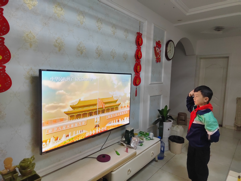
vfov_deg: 58.9
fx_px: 160
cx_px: 120
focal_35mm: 23
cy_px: 90
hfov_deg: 73.9
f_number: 1.9
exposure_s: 1/50
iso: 1853
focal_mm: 5.52
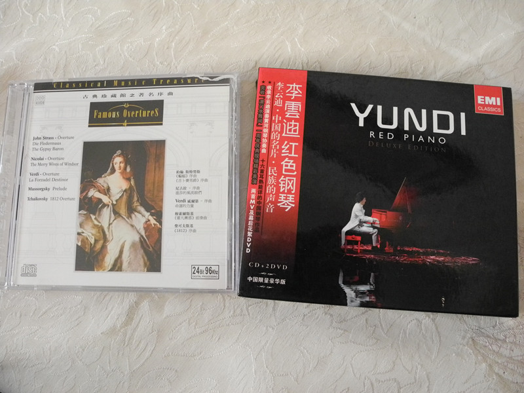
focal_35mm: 28
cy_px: 196
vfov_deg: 49.7
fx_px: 424
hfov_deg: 63.4
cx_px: 262
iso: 800
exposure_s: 1/250
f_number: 2.8
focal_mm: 6
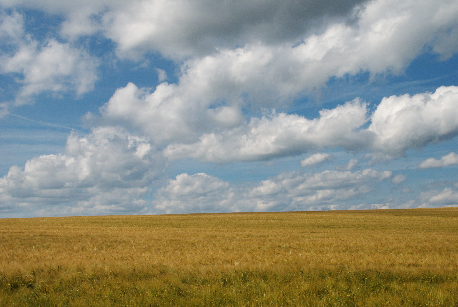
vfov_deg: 28.2
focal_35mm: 48
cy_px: 154
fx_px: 611
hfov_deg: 41.1
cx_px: 229
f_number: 14
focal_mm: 32
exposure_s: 1/250
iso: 200
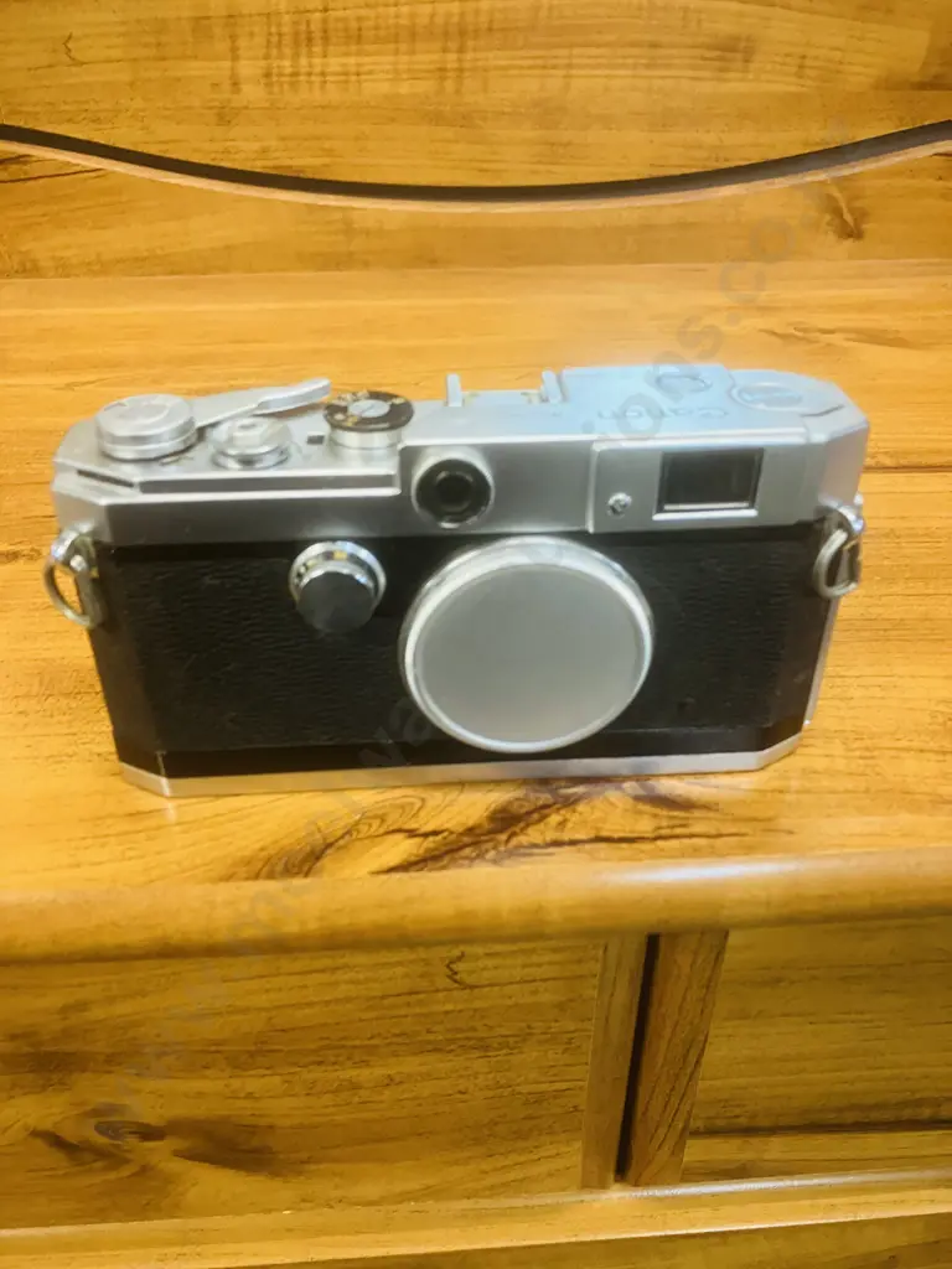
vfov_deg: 63.4
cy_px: 634
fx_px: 1027
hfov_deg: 49.7
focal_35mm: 28
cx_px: 476
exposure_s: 1/33
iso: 250
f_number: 1.8
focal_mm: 3.99
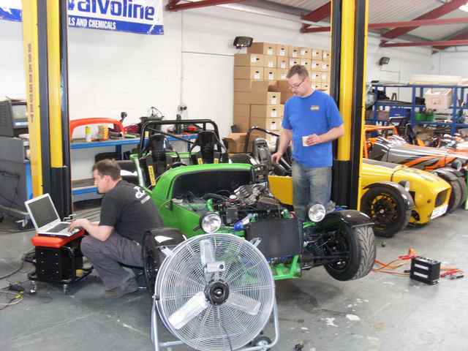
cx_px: 234
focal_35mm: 38
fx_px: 514
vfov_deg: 37.7
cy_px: 176
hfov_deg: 49.0
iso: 160
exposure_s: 1/45
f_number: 3
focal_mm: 6.3
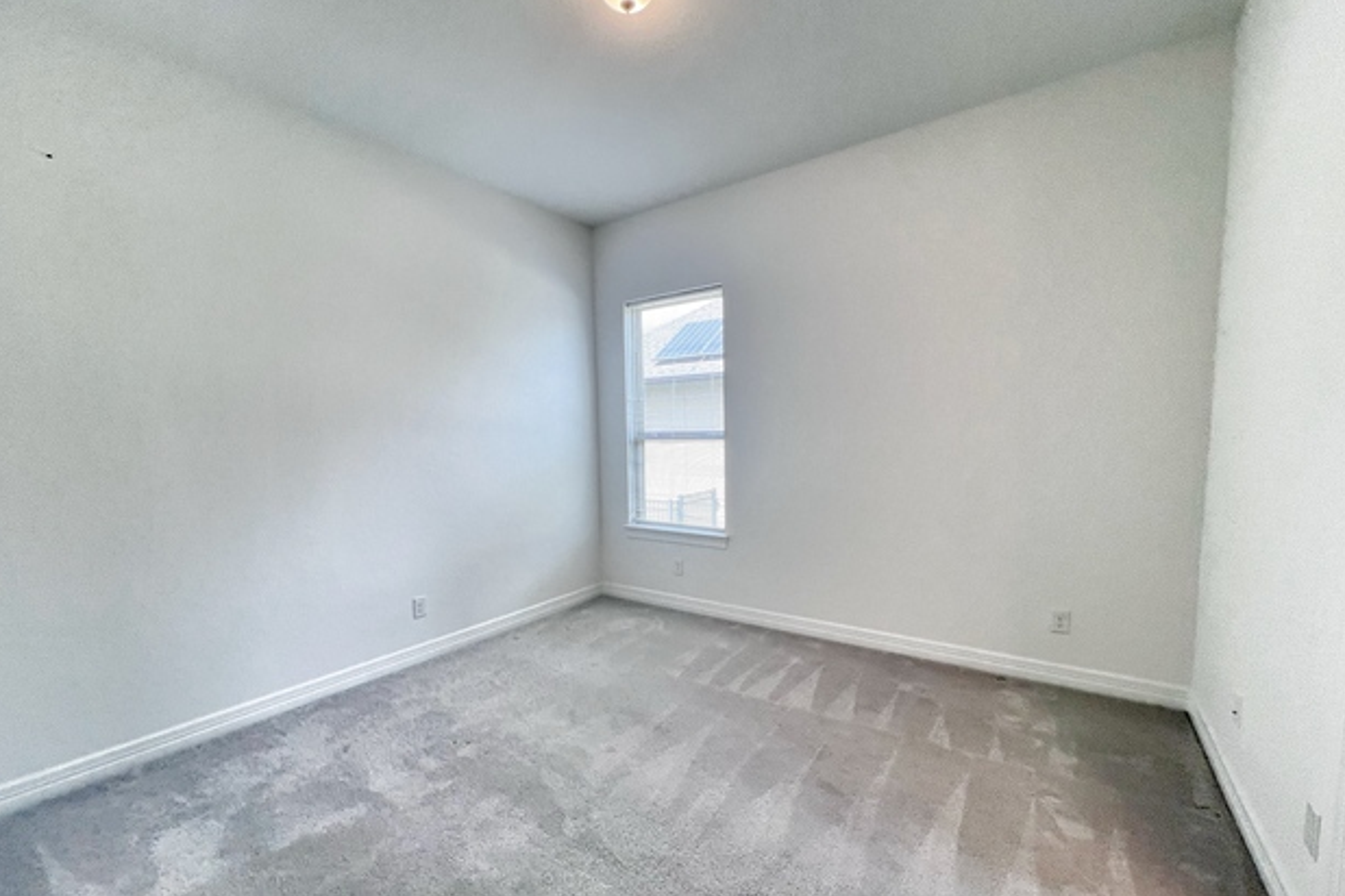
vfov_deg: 81.0
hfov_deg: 104.2
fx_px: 523
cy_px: 491
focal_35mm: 14
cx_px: 655
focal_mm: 1.57
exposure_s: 1/120
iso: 64
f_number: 1.8
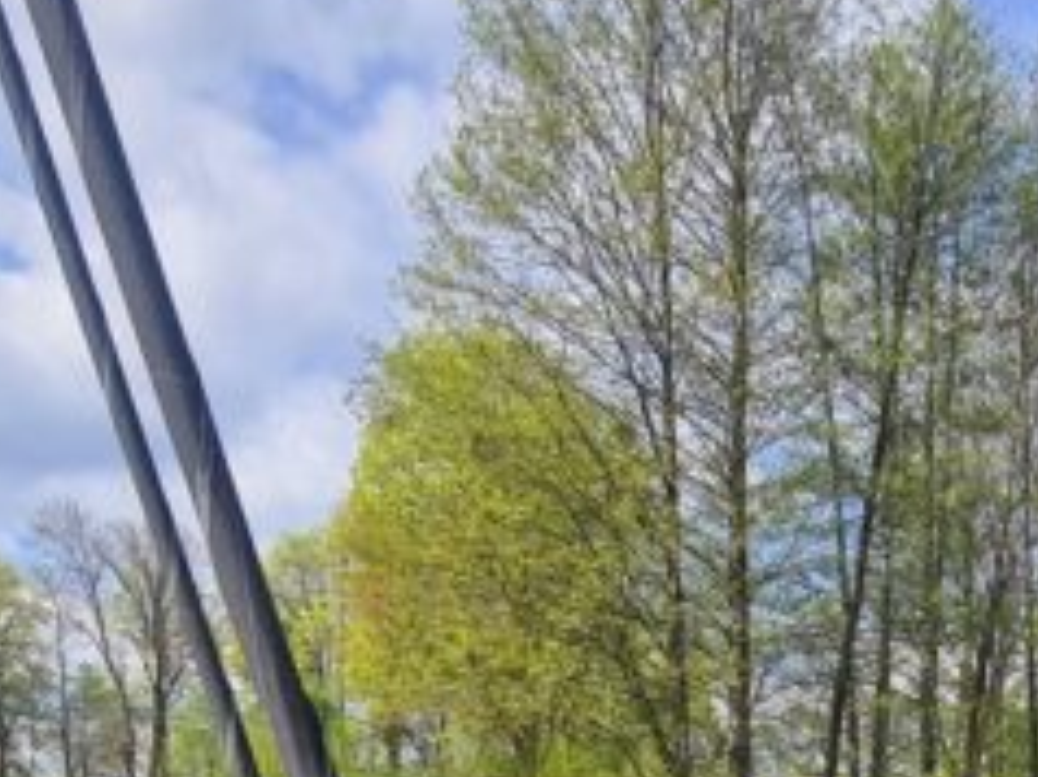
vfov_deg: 26.4
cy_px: 1122
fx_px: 1258
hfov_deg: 43.1
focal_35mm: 42
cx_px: 802
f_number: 2.2
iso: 50
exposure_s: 1/1592
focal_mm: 2.2
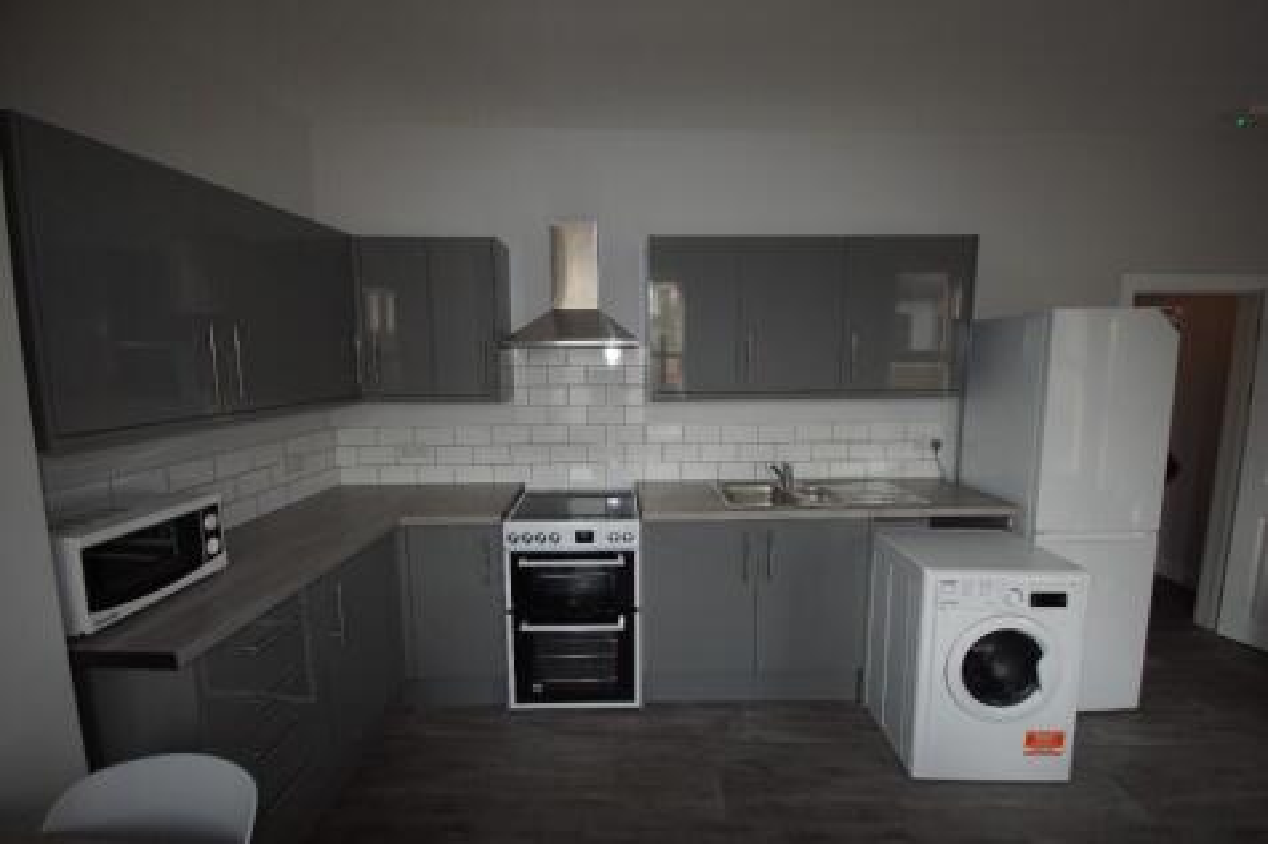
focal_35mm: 15
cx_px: 634
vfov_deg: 77.3
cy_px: 422
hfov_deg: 100.4
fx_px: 528
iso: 320
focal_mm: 10
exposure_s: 1/160
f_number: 4
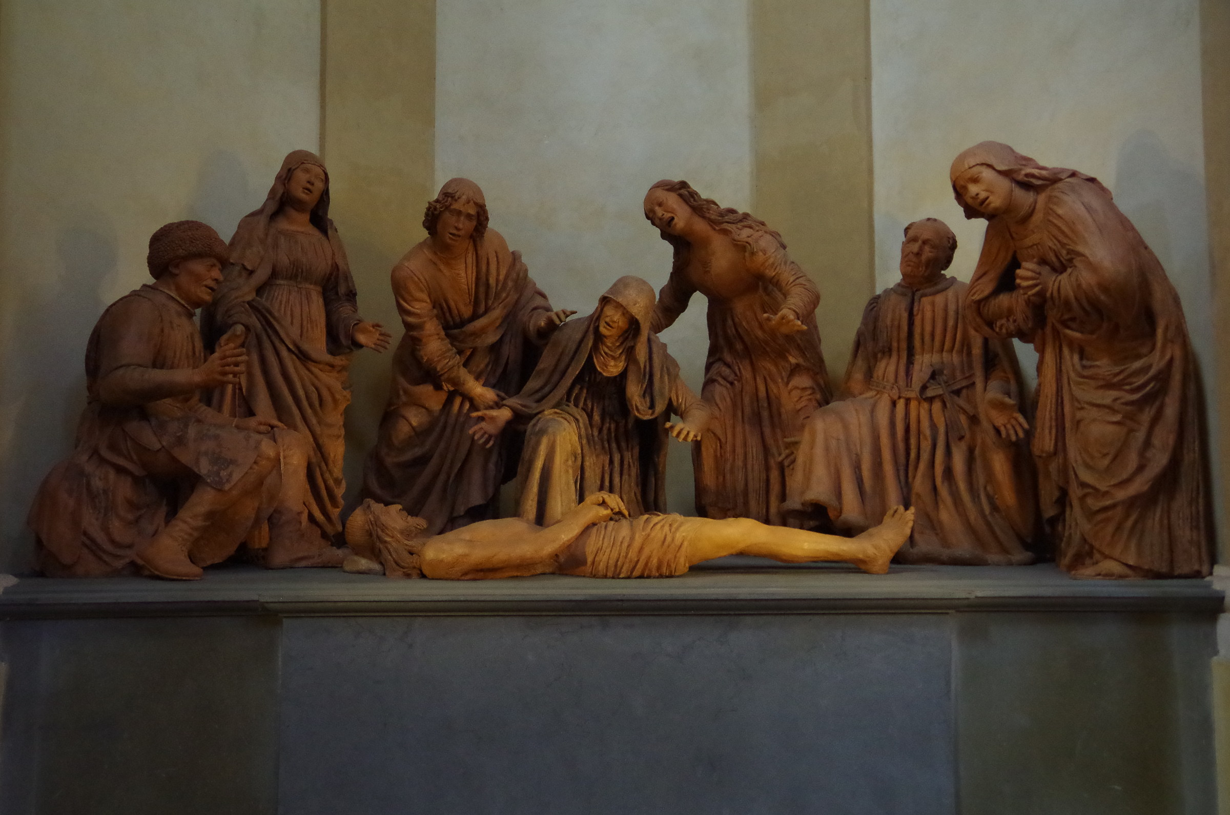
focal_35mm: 27
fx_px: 921
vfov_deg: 47.7
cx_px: 615
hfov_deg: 67.5
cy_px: 408
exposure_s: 1/40
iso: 3200
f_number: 5
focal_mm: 18
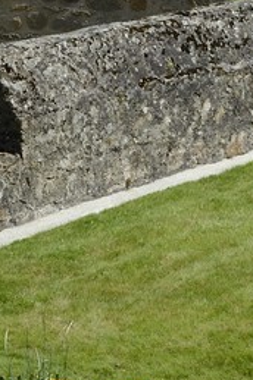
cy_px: -590
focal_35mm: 433
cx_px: -28
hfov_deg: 3.2
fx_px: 4576
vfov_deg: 4.6
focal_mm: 70
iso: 200
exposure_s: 1/200
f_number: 14
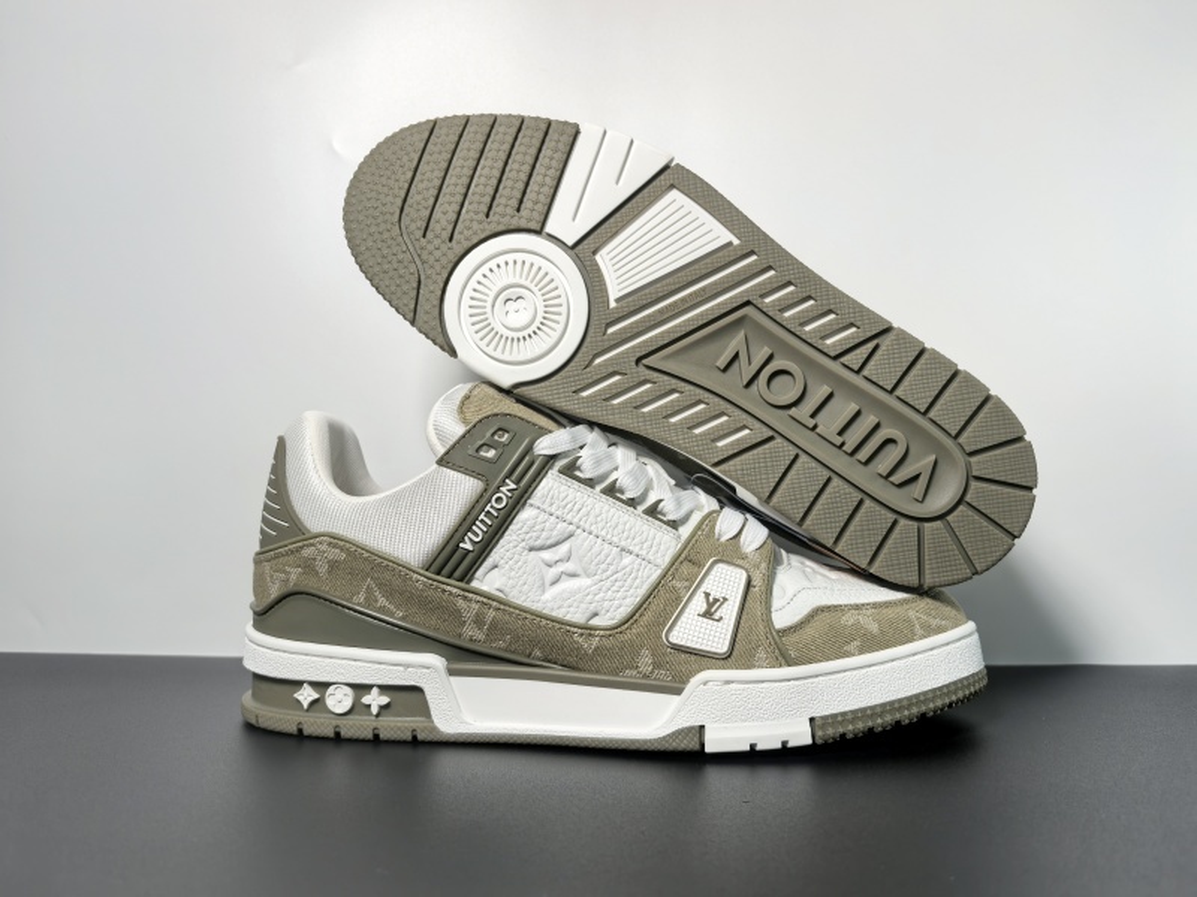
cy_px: 448
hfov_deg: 65.3
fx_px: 934
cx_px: 598
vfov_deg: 51.4
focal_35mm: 27
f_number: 2
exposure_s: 1/416
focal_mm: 6.98
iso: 50
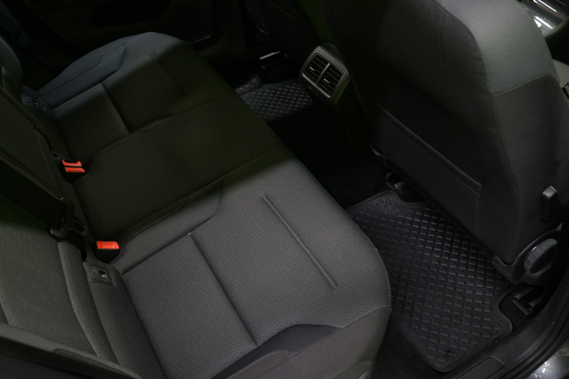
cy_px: 190
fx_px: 490
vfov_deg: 42.3
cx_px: 284
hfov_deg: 60.3
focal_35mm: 31
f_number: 5
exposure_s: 1/20
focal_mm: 31
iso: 2000
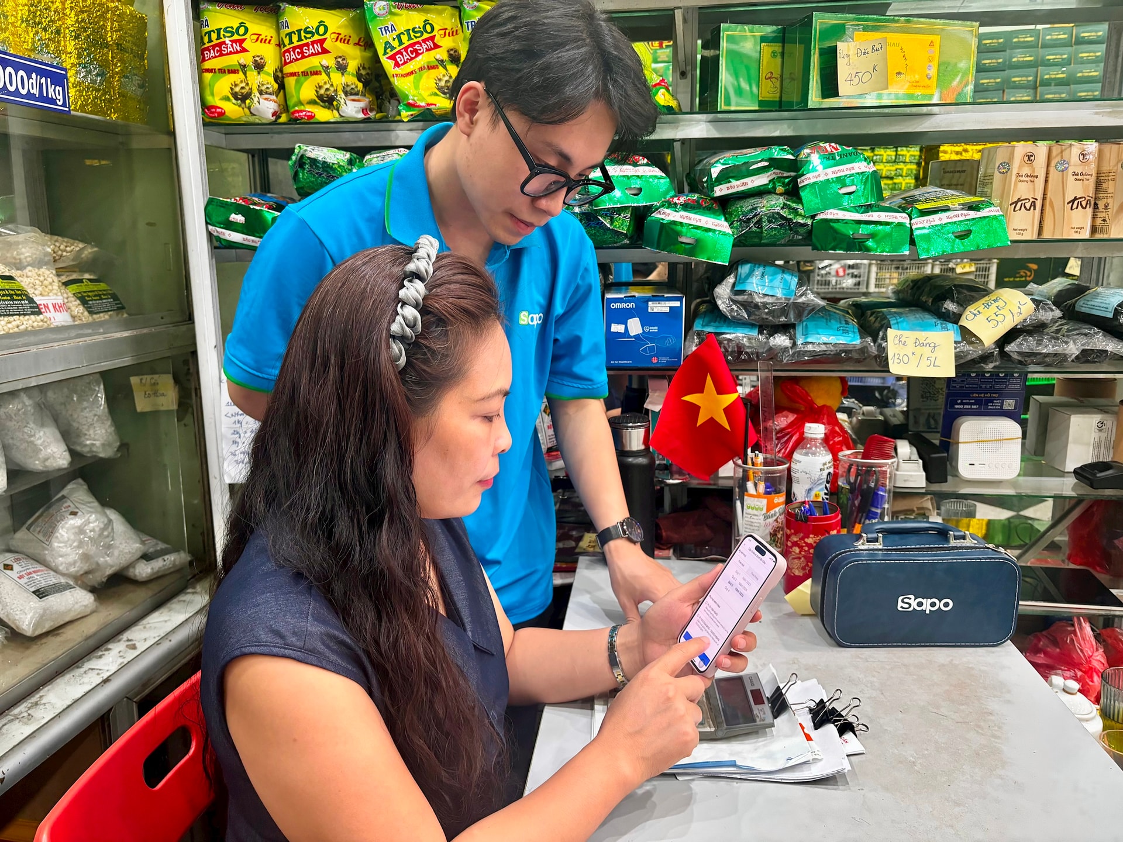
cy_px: 421
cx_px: 562
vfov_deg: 53.1
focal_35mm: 26
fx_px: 843
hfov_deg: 67.3
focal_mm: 5.96
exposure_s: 1/50
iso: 250
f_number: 1.6
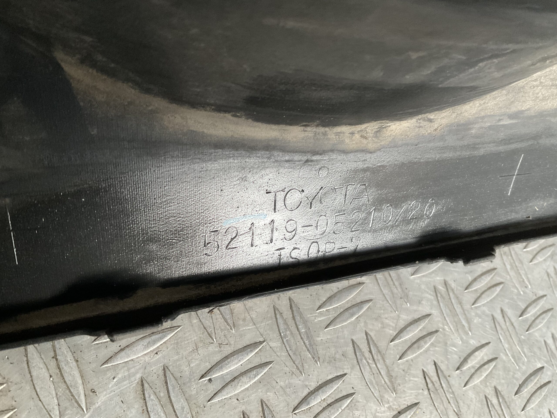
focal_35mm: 29
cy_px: 209
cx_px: 278
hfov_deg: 61.7
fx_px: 467
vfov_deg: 48.2
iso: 250
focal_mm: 3
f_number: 1.8
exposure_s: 1/50
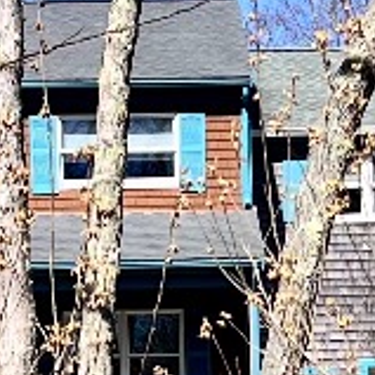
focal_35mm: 208
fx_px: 2549
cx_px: 200
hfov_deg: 8.4
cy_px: 660
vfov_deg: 8.1
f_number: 1.5
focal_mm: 5.7
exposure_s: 1/3165
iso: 50
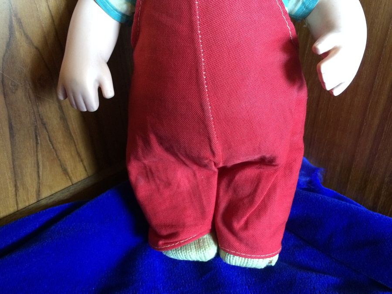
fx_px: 340
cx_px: 196
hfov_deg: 60.0
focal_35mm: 30
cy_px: 147
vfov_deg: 46.8
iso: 320
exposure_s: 1/17
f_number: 2.2
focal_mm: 4.12
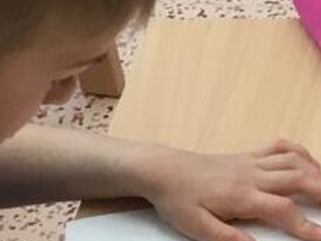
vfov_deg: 8.2
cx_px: 601
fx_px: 1679
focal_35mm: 181
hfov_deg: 10.2
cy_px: 24
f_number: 2.4
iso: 32
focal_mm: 3.3
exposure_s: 1/33
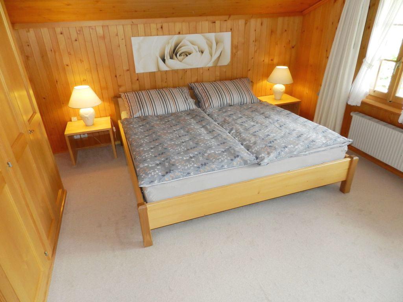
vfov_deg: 58.9
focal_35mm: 23
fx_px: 268
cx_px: 202
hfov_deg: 73.9
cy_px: 151
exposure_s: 1/30
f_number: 3.4
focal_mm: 4
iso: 200
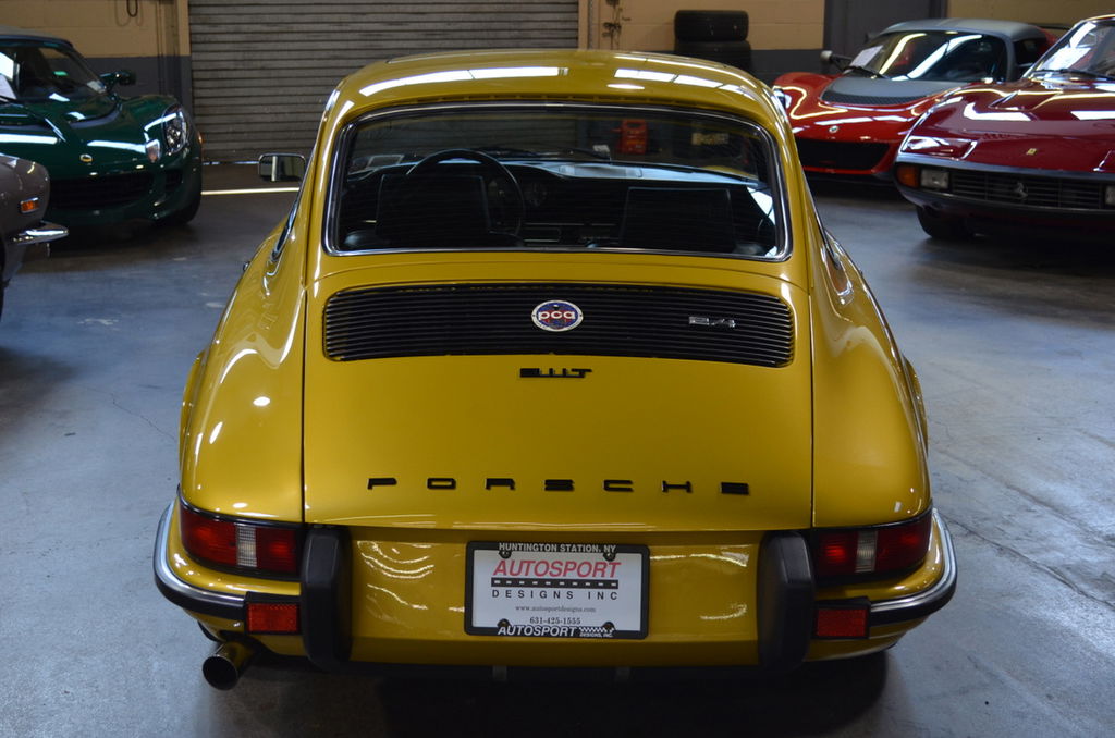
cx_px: 558
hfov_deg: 37.9
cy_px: 369
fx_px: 1623
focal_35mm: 52
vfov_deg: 25.6
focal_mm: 35
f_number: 5
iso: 720
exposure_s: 1/60
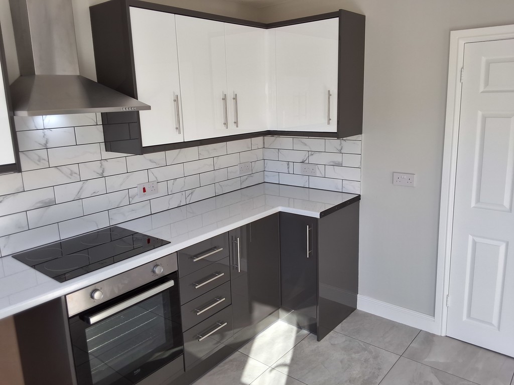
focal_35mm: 28
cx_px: 257
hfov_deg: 63.4
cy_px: 192
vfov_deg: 49.7
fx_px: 416
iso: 32
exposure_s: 1/161
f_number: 1.9
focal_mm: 2.91
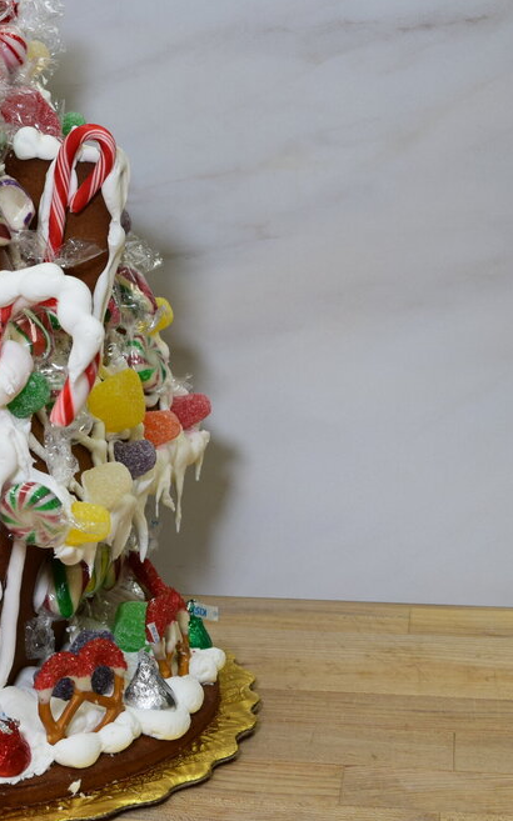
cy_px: 392
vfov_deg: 21.9
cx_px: -155
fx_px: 2127
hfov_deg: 13.3
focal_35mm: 95
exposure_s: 1/50
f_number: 8
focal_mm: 34
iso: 400
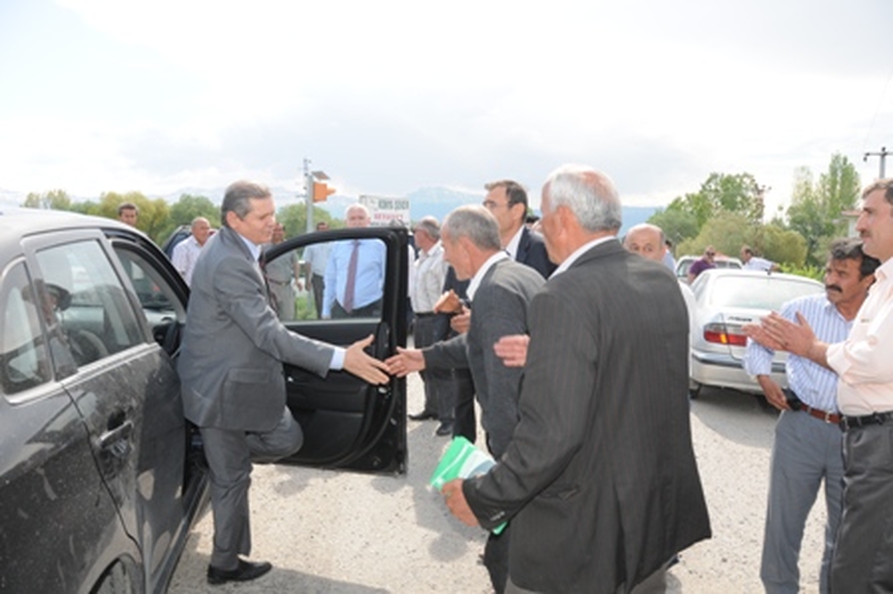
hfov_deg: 67.4
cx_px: 446
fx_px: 669
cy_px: 297
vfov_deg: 47.9
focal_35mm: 27
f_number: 5.6
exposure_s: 1/250
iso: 200
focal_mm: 18
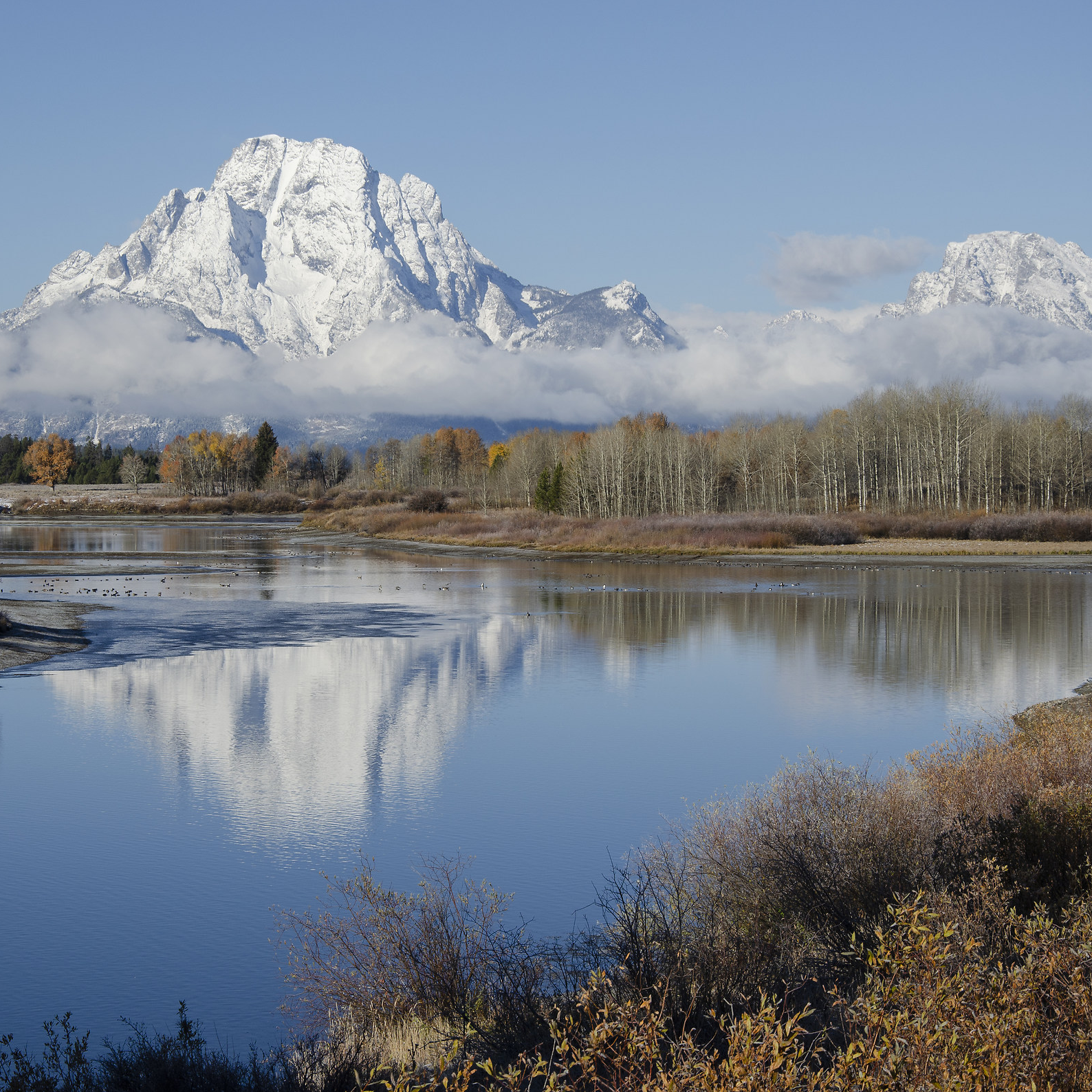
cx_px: 361
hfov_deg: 17.4
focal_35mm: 100
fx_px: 3569
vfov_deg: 17.4
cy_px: 546
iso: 100
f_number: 9
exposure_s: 1/320
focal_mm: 52
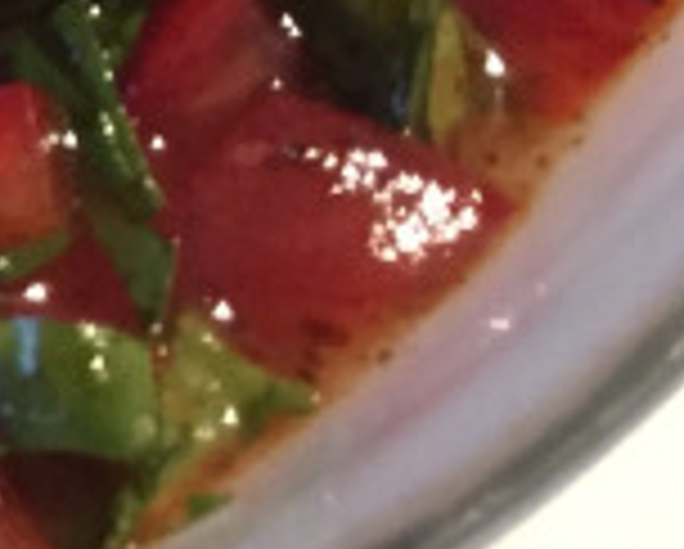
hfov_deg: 8.7
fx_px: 3770
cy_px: -621
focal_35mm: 186
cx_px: -1292
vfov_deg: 7.9
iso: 250
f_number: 2.2
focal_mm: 4.15
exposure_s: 1/17
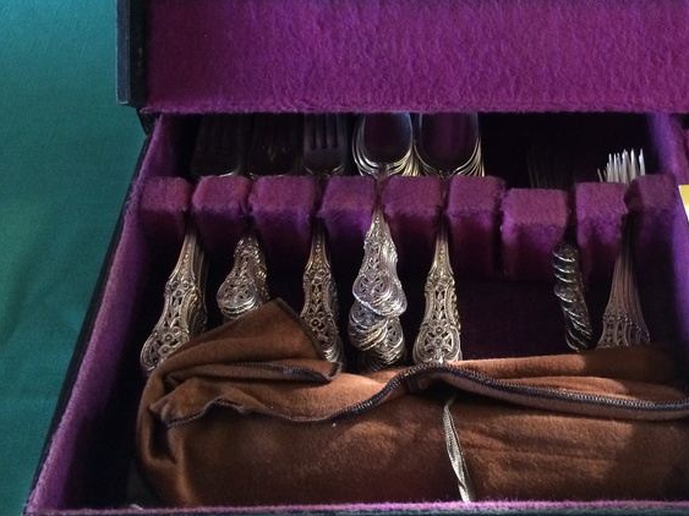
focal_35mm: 48
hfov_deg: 38.7
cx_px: 510
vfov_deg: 29.8
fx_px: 955
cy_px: 128
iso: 320
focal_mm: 4.12
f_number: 2.2
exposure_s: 1/30
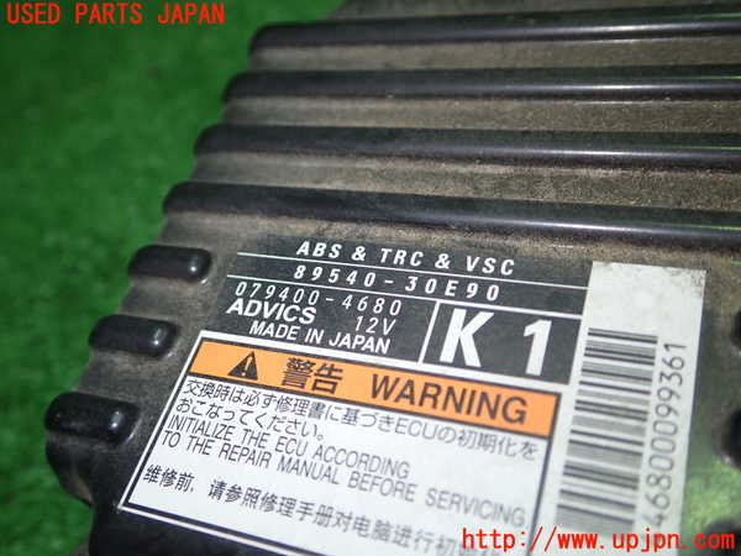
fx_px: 771
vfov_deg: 39.7
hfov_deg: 51.4
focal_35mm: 36
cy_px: 278
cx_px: 370
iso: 200
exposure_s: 1/50
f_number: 2.5
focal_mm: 6.37
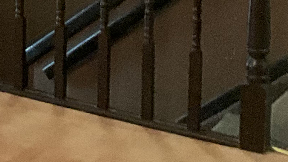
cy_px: -230
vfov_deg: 7.2
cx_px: -342
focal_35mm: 159
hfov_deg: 11.7
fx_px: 1215
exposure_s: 1/60
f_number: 1.8
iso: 160
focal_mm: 3
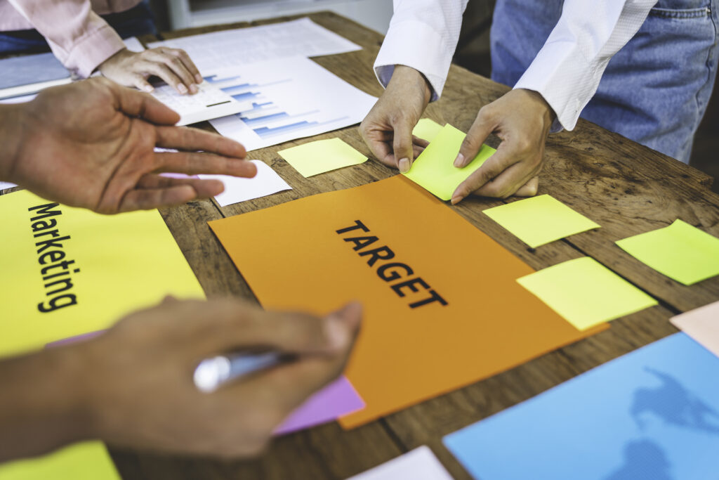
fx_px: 699
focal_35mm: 35
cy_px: 240
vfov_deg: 37.9
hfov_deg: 54.4
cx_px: 360
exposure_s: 1/160
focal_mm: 35
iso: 160
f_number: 2.8
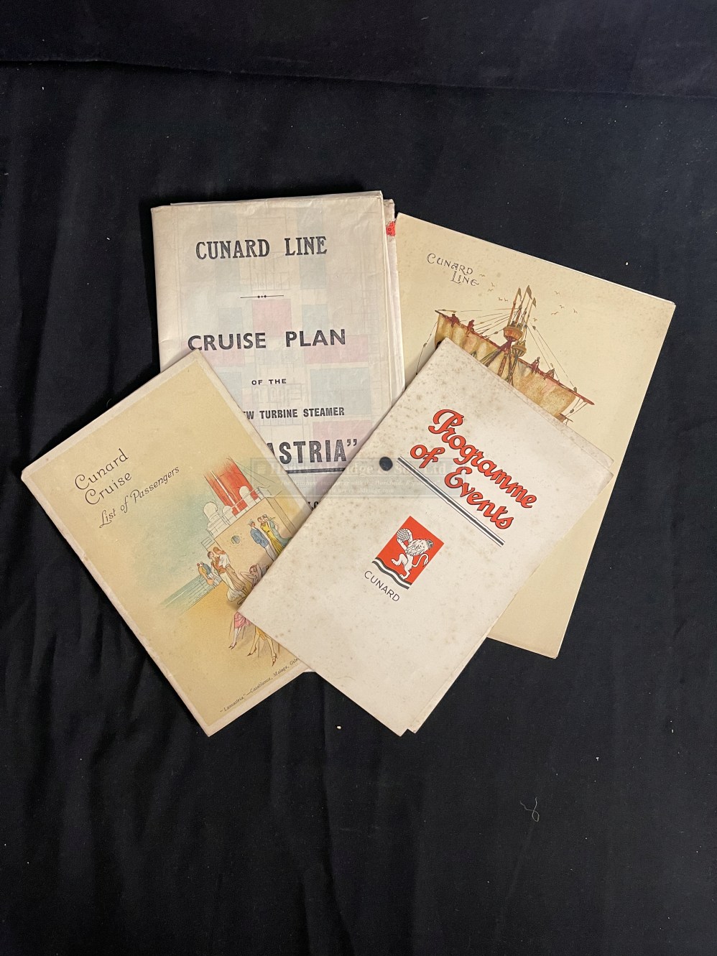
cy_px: 478
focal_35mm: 26
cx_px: 358
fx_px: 718
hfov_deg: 53.1
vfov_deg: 67.3
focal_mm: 5.1
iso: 320
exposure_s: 1/50
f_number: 1.6
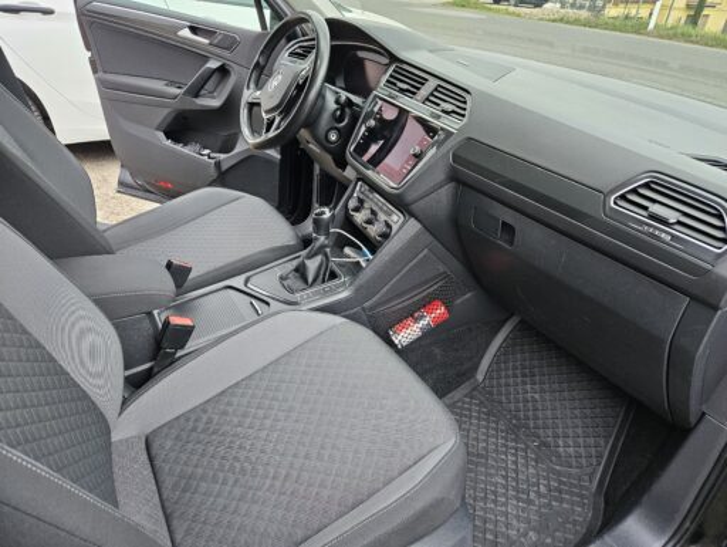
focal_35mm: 23
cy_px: 274
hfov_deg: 73.9
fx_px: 483
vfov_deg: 59.0
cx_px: 364
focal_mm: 5.4
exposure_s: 1/100
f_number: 1.8
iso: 500
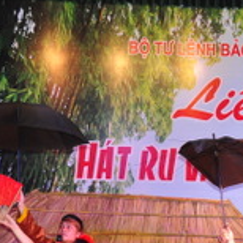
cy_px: 232
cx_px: 282
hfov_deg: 11.9
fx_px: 1147
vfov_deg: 12.0
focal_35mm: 144
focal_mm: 35
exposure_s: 1/125
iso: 800
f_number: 6.3
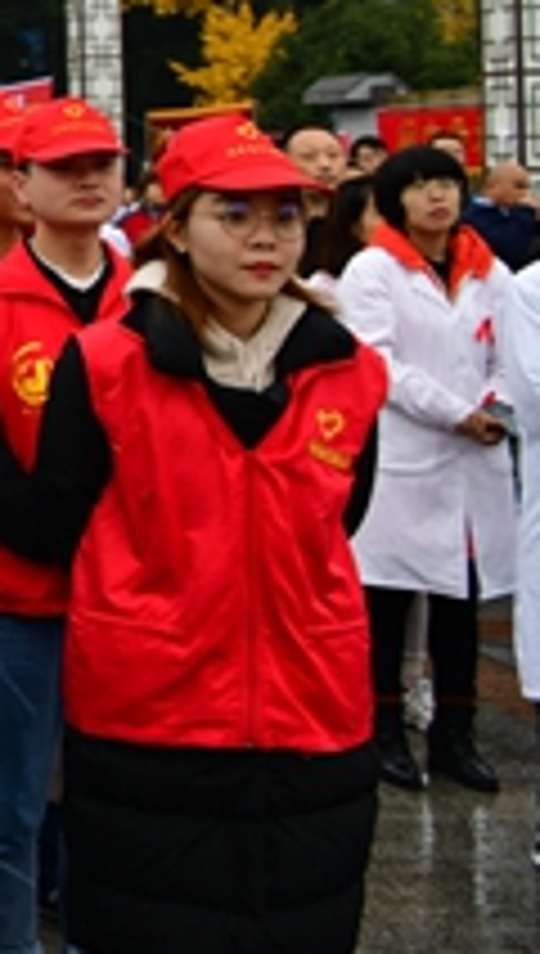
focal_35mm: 71
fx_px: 1799
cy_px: 135
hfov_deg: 12.7
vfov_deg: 28.8
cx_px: -801
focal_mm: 24
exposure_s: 1/160
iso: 800
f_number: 7.1
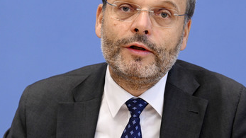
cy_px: 47
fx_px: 1154
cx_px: 138
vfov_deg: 6.9
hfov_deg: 12.2
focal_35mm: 177
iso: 4000
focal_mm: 130
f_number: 5.6
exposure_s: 1/500
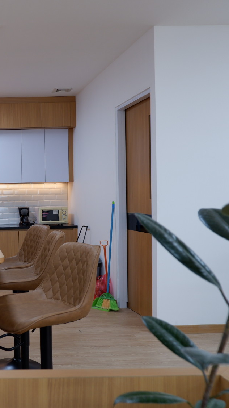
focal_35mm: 38
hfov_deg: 27.7
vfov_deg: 52.8
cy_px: 203
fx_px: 410
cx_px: -40
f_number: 3.5
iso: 200
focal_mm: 15.2
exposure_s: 1/28
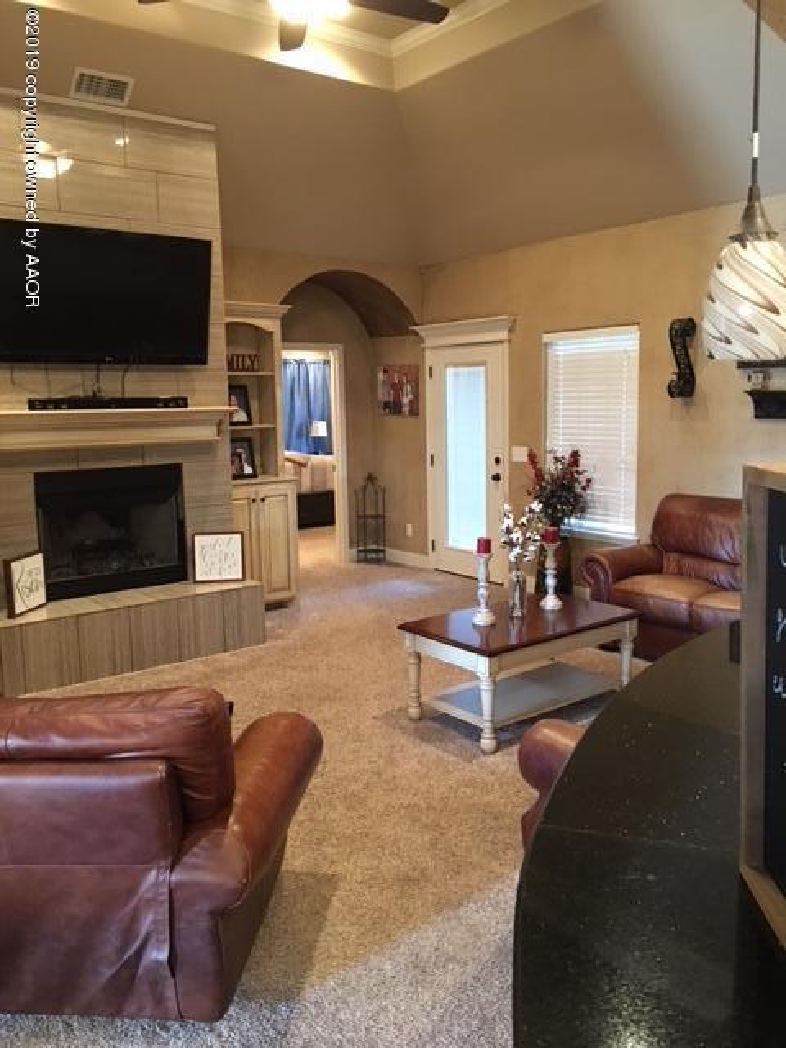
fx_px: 878
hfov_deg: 48.2
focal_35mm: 29
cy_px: 524
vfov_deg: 61.7
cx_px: 393
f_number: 2.2
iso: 64
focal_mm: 4.15
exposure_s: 1/4
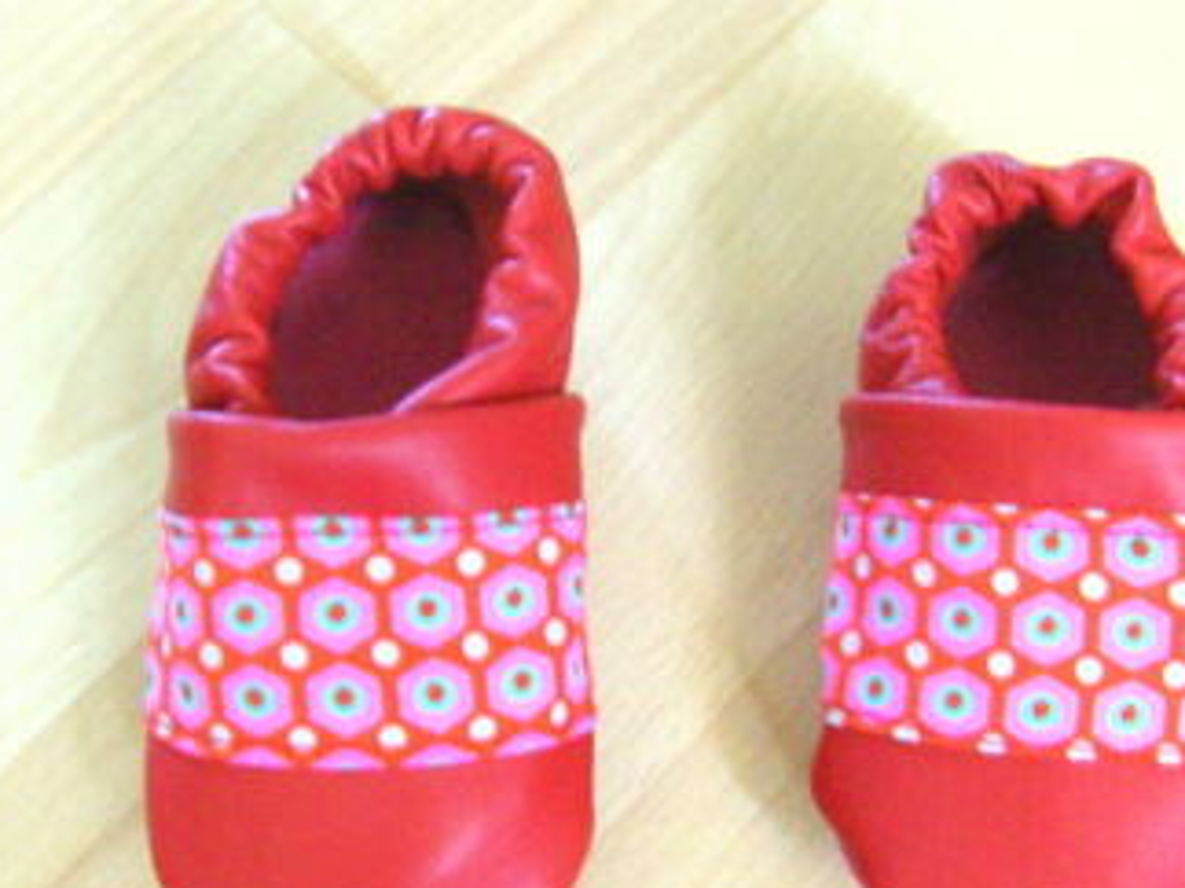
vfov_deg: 26.5
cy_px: 543
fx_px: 1882
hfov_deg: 34.9
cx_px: 605
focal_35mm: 55
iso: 640
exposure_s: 1/2.94
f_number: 2.8
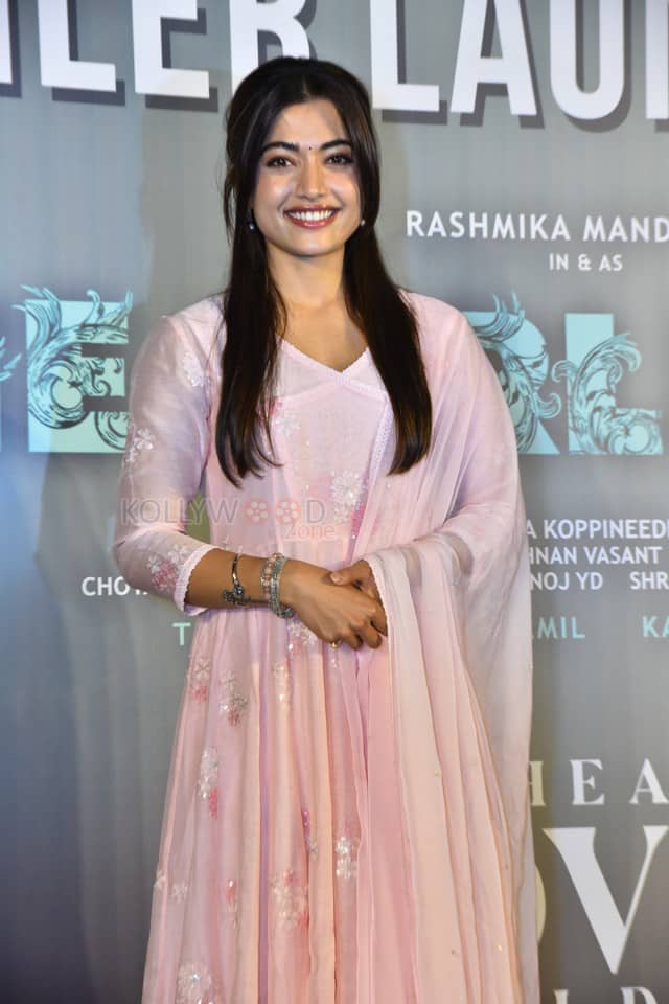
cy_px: 502
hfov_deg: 15.9
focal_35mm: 86
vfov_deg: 23.6
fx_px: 2397
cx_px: 334
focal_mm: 86
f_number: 5.6
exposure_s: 1/125
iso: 2000
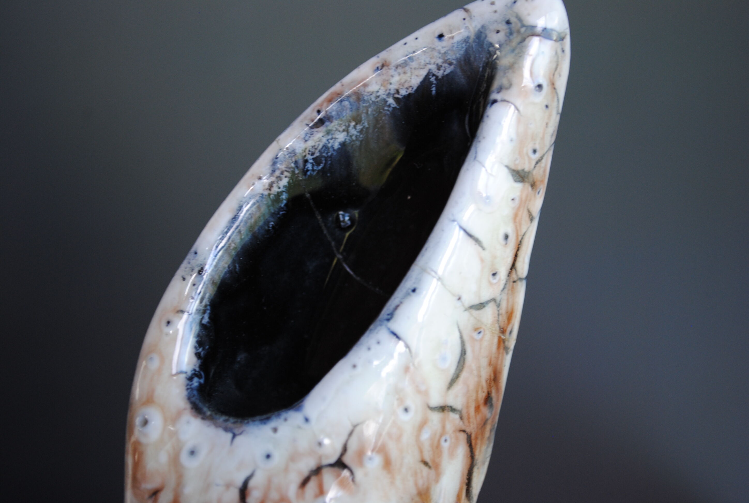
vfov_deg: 20.3
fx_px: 1407
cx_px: 374
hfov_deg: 29.8
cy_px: 252
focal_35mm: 68
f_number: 5.3
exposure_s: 1/30
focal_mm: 45
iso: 220
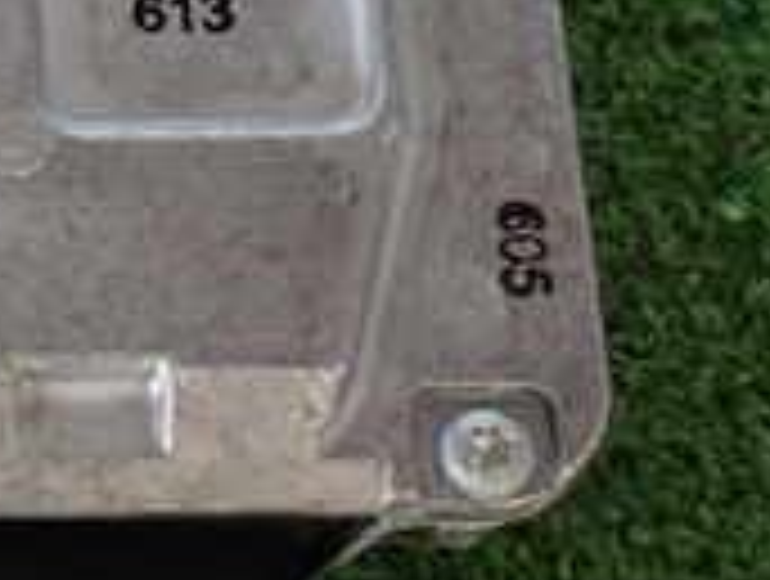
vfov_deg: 8.5
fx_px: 3901
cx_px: -450
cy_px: -4
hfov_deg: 10.8
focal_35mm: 175
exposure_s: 1/50
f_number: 3.2
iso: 200
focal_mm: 9.01
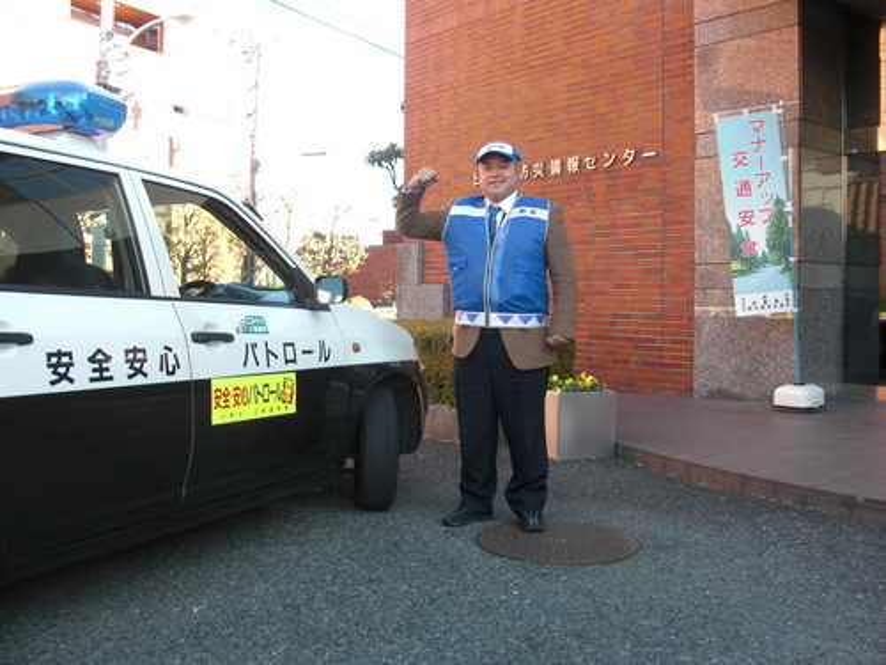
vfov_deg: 39.7
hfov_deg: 51.4
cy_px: 332
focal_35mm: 36
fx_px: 921
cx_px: 443
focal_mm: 6.3
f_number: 2.8
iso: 100
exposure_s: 1/125
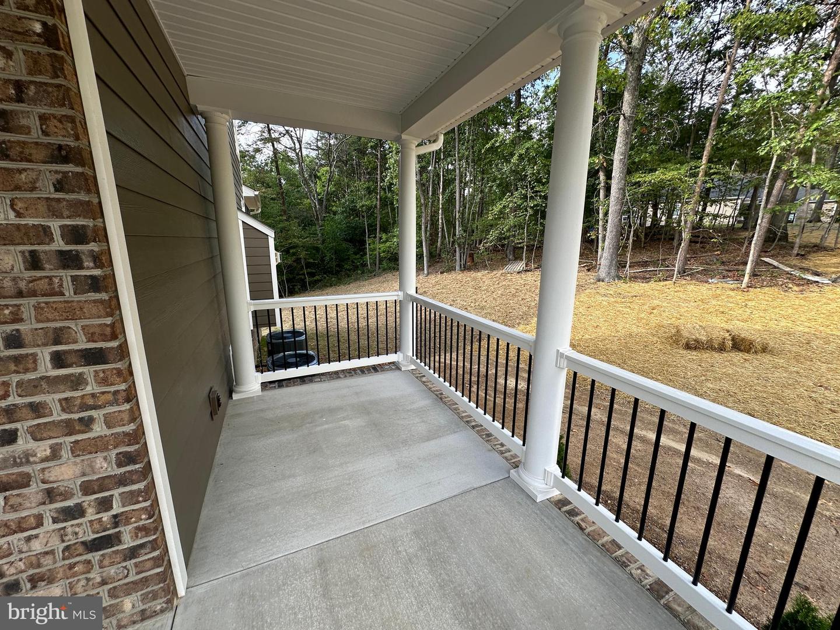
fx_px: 340
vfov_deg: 85.7
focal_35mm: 14
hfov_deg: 102.1
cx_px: 420
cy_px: 315
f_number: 2.2
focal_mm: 2.22
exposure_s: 1/280
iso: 40
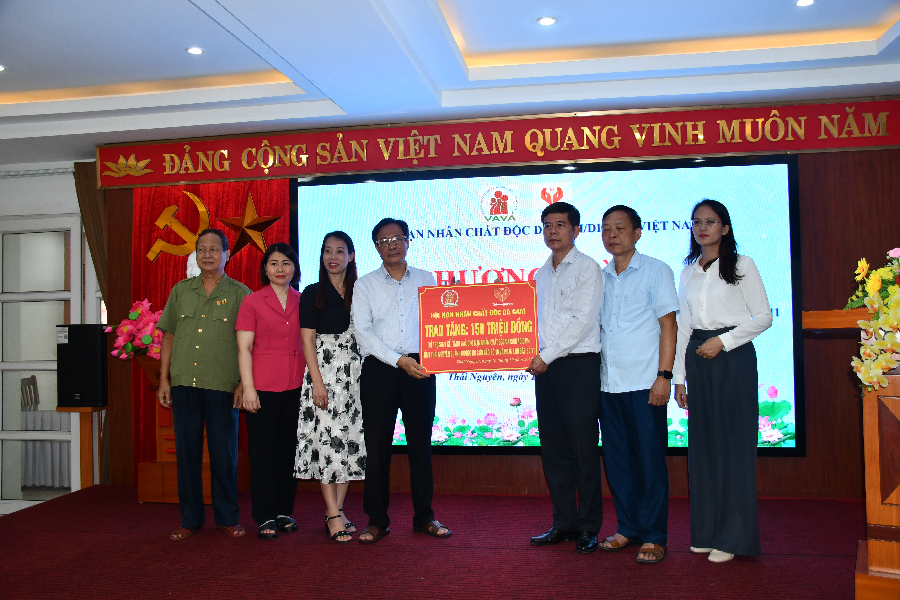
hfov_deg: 57.2
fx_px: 825
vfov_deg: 40.0
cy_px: 300
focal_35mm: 33
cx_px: 450
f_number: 3.5
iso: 400
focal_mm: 22
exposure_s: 1/100
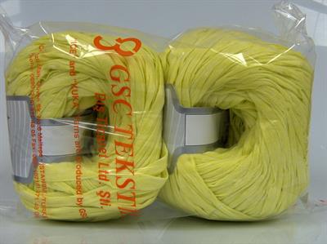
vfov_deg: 32.8
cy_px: 122
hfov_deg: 43.0
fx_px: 415
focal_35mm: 44
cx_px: 164
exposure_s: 1/120
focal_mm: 8.96
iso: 104
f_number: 2.8
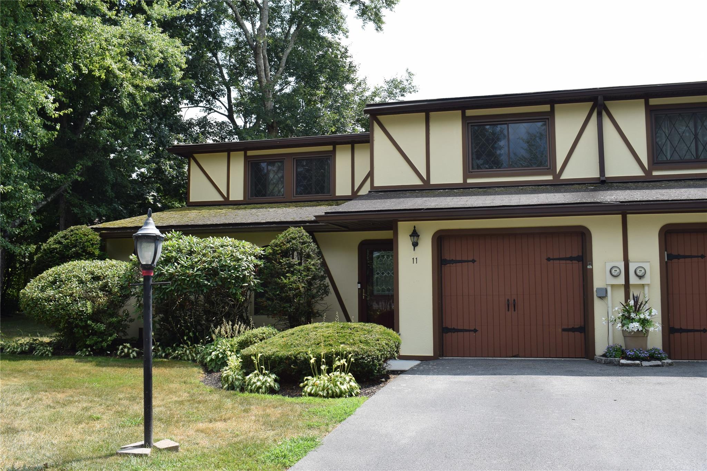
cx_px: 354
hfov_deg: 57.2
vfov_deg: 40.0
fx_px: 648
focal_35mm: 33
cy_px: 236
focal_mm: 22
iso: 200
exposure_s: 1/320
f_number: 9
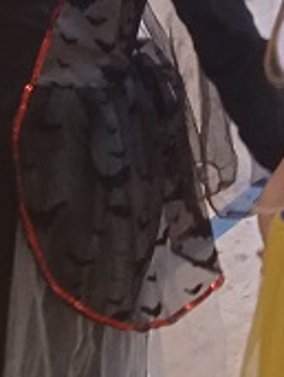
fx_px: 1733
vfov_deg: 12.3
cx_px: -106
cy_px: 8
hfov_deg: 9.2
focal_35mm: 159
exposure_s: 1/50
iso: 223
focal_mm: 3.43
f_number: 2.2
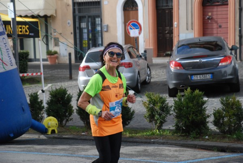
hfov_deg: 17.0
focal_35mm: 120
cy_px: 82
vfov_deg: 11.5
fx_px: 812
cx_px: 122
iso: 1000
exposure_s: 1/1250
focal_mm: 80
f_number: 5.6
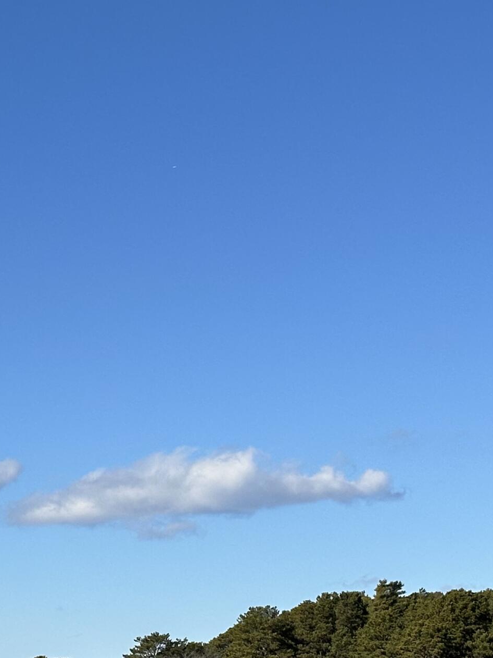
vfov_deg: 17.2
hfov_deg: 12.7
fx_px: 2165
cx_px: -93
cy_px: 461
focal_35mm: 114
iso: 64
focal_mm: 6.86
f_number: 1.78
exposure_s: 1/6211
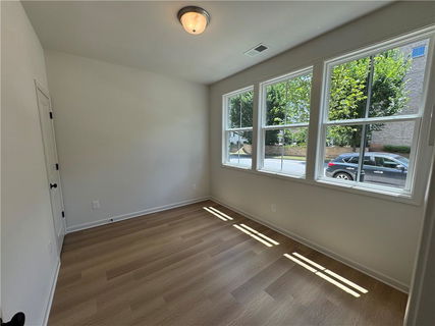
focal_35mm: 14
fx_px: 176
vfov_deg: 85.6
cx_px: 218
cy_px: 163
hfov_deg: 102.1
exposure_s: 1/208
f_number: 2.2
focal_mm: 2.22
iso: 40
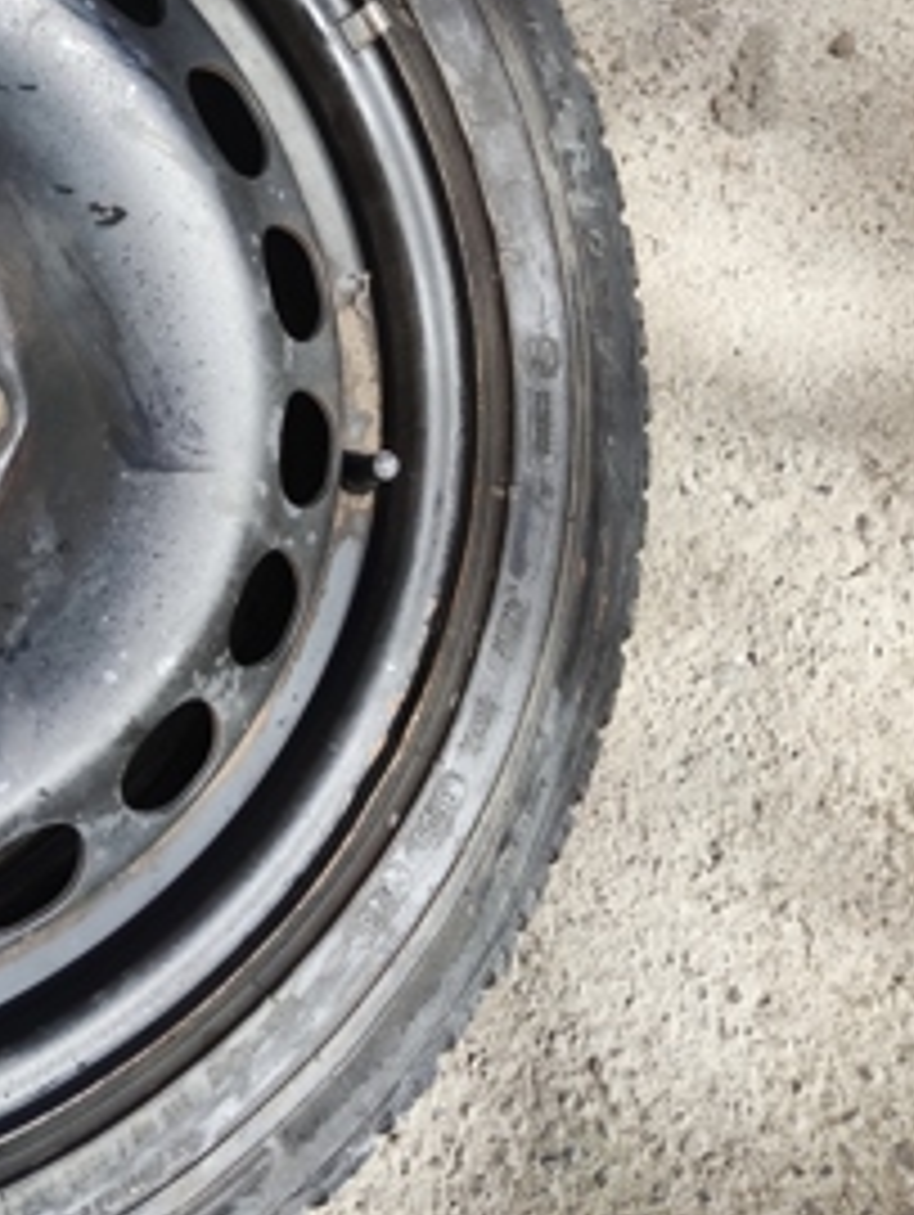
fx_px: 1301
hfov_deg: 38.6
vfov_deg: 49.9
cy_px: 504
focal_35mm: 37
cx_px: 378
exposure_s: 1/316
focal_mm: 4.71
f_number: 1.79
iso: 50
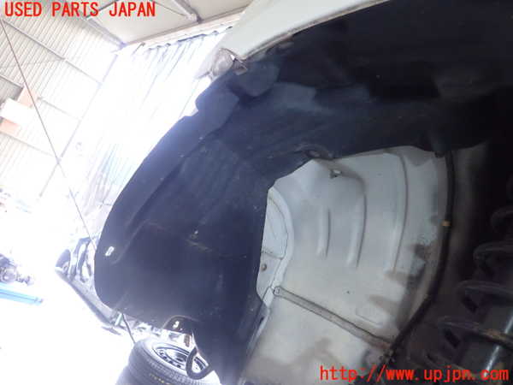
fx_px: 370
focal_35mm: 25
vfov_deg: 54.9
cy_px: 192
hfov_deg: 69.4
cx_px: 256
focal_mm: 4.5
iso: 500
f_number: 2
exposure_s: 1/30
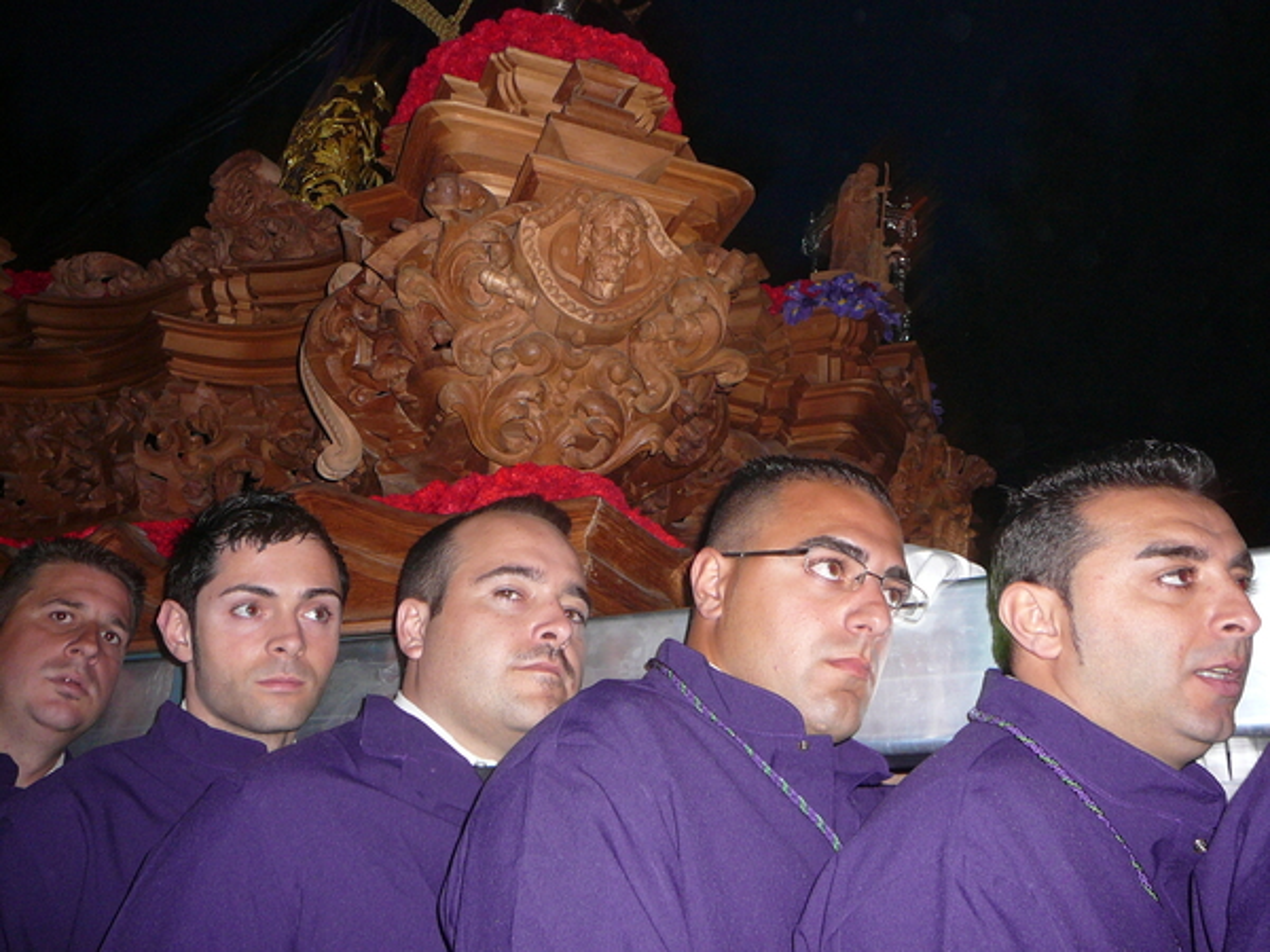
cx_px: 635
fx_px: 1284
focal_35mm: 35
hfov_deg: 52.6
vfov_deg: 40.7
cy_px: 476
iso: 125
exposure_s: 1/30
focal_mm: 5.2
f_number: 2.8
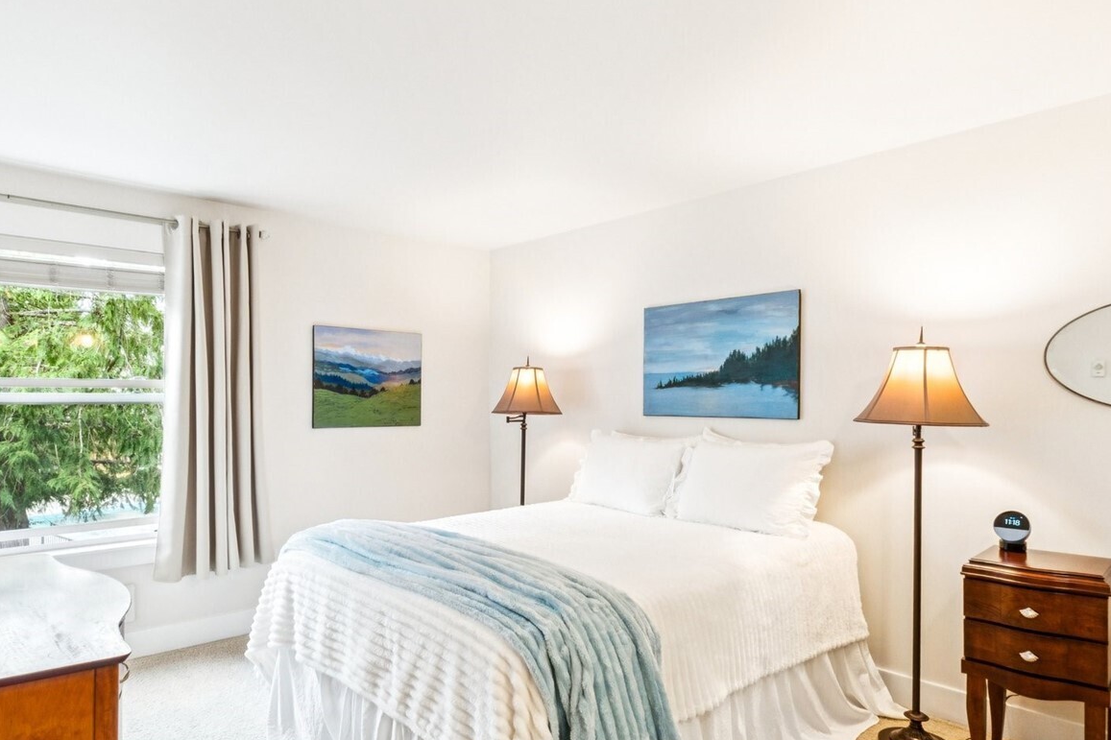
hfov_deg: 78.5
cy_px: 401
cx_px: 520
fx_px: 679
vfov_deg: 57.1
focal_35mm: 22
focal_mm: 10
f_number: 9
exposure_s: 1/6
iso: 250
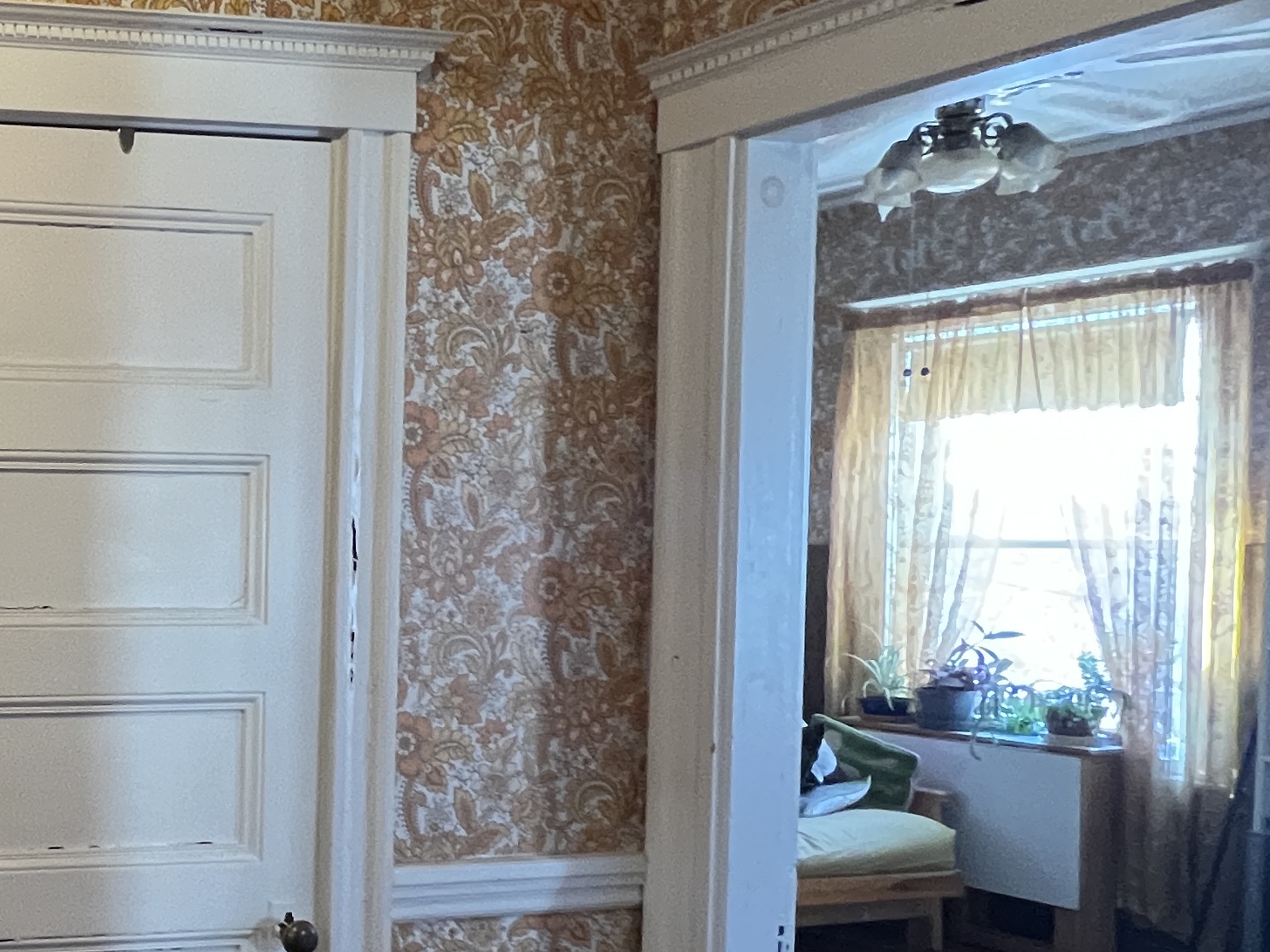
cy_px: 595
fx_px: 1321
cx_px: -449
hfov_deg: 33.7
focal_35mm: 36
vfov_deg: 39.4
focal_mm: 1.57
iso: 400
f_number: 1.8
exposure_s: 1/60
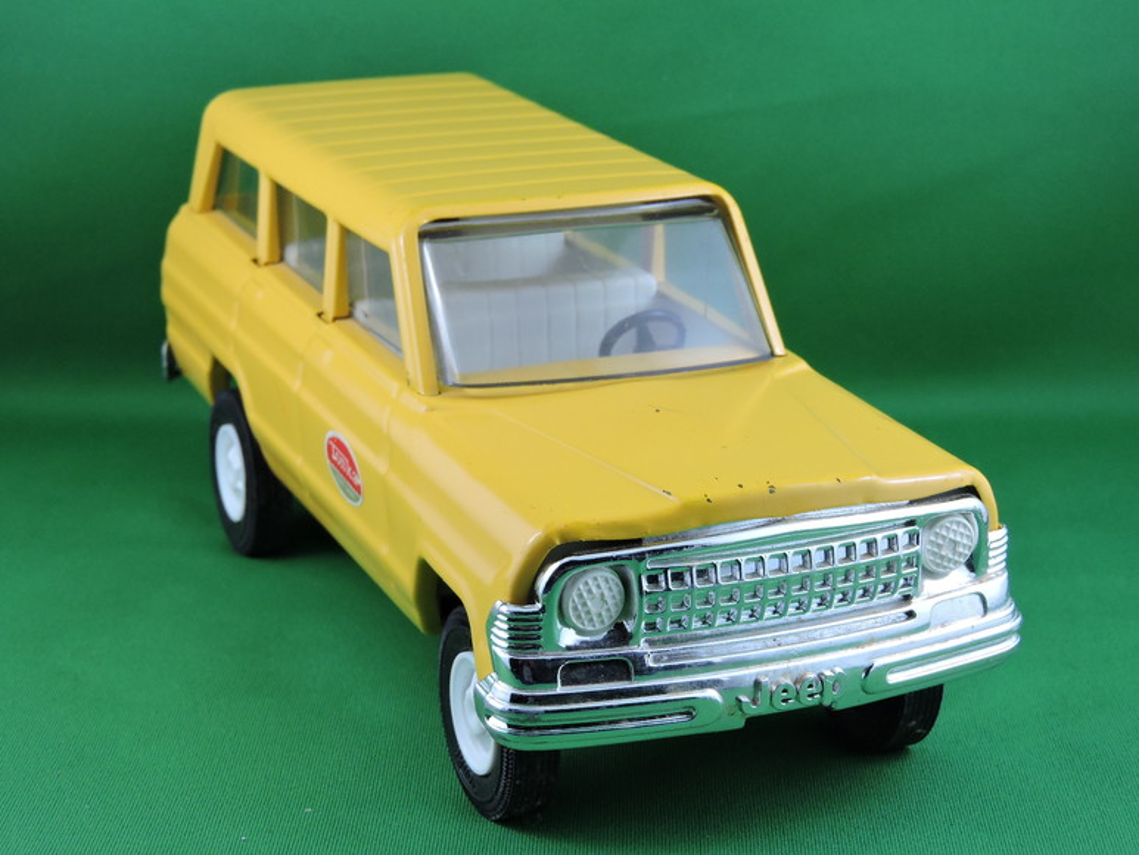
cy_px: 428
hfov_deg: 24.4
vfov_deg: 18.4
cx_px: 570
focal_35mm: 80
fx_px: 2633
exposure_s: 1/60
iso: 280
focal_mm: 14.3
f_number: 4.5
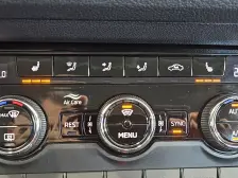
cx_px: 122
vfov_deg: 38.3
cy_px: 115
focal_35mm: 37
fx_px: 254
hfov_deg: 50.1
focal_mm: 6.3
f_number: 1.7
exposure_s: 1/25
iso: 500
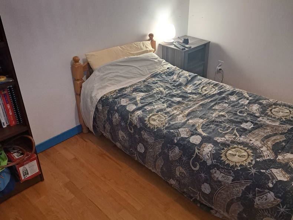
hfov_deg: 71.6
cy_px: 110
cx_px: 146
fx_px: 203
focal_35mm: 24
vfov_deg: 56.8
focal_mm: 5.23
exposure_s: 1/60
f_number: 1.8
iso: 320
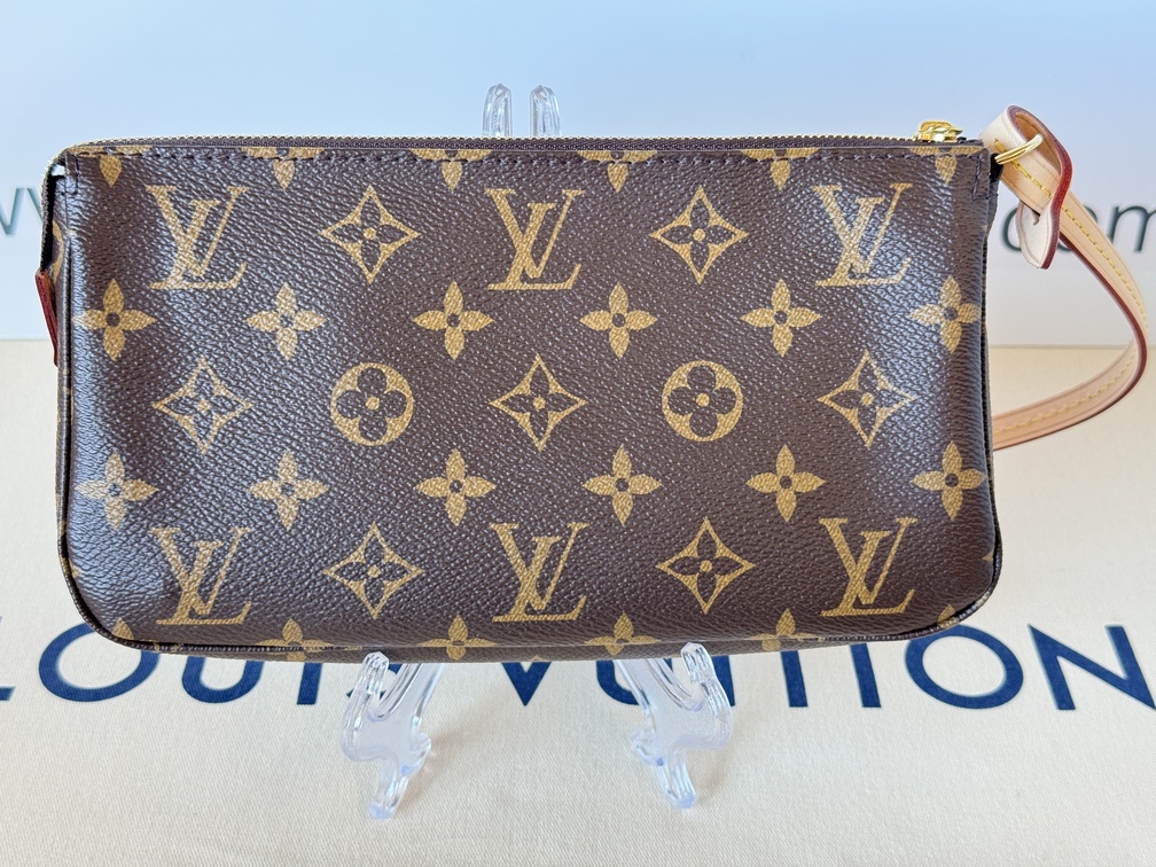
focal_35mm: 48
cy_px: 434
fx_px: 1603
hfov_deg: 39.7
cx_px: 578
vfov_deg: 30.3
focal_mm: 6.76
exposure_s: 1/50
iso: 100
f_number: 1.78
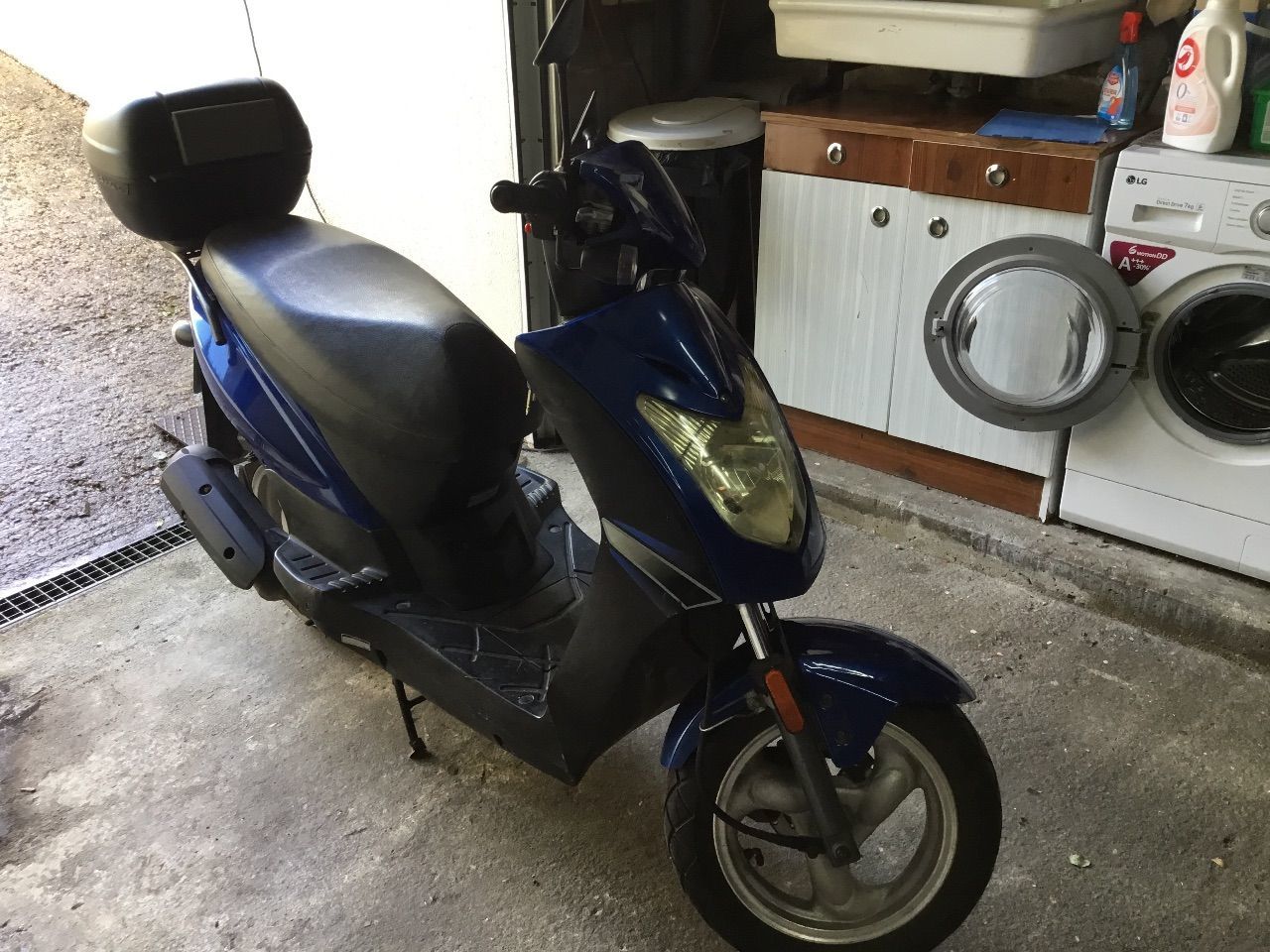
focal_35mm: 31
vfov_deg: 45.4
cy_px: 476
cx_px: 635
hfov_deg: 58.4
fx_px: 1137
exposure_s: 1/33
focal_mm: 3.3
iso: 40
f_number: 2.4
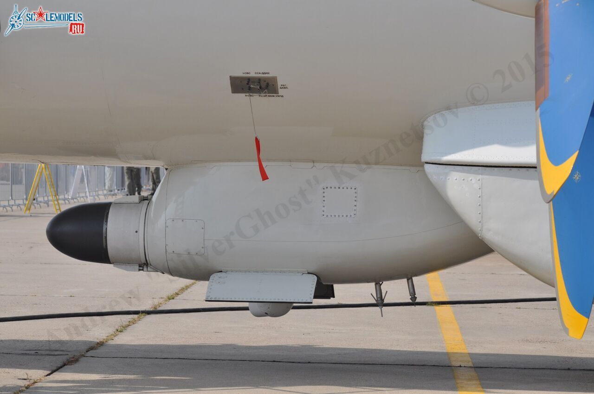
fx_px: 2348
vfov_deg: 9.6
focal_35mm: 142
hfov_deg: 14.4
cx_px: 297
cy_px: 197
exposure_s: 1/640
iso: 200
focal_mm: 95
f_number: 8
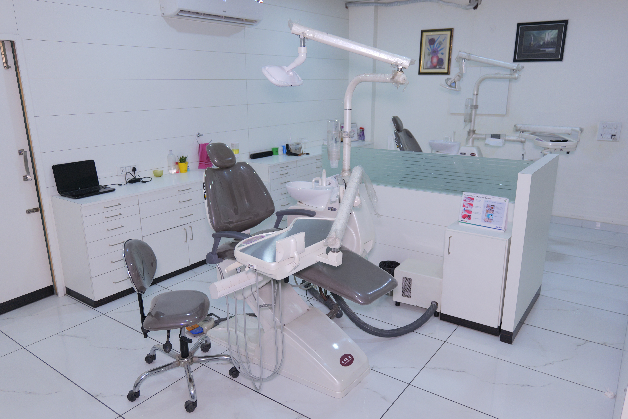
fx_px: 454
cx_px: 314
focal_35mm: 26
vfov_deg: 49.6
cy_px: 210
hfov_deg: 69.4
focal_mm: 26
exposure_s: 1/100
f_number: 3.9
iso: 1250
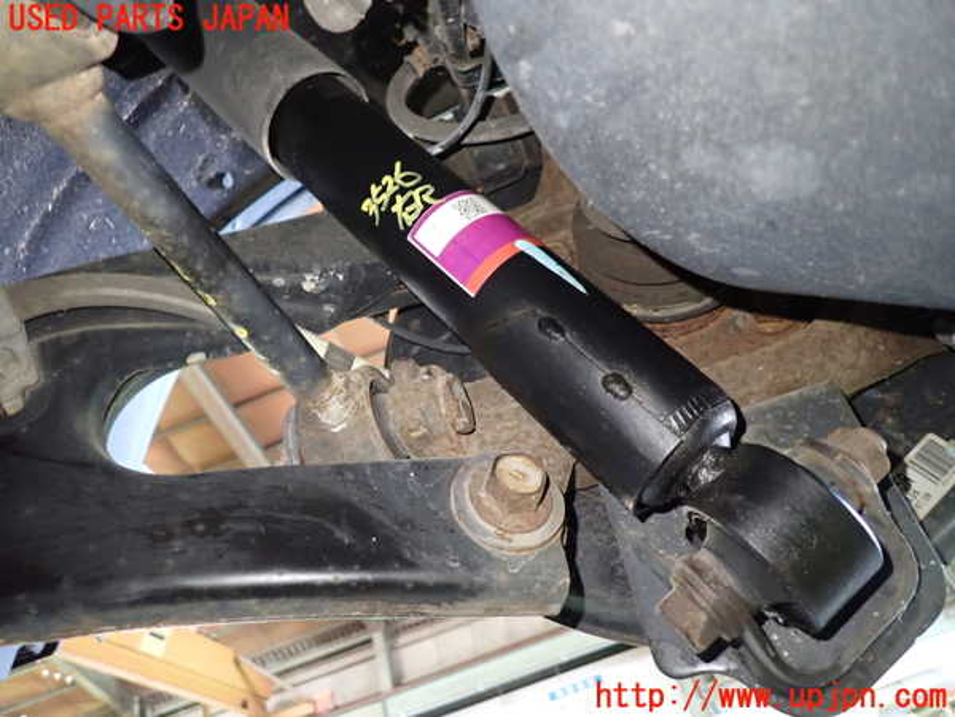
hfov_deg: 69.4
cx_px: 478
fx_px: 690
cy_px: 358
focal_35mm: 25
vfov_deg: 54.9
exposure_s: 1/20
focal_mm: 4.5
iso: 800
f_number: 2
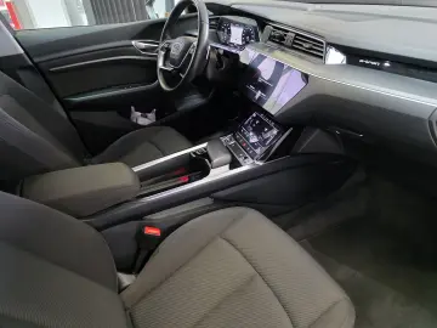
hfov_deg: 73.9
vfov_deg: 58.9
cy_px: 164
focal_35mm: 23
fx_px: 290
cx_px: 218
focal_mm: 6.3
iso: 1600
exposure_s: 1/100
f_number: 1.7
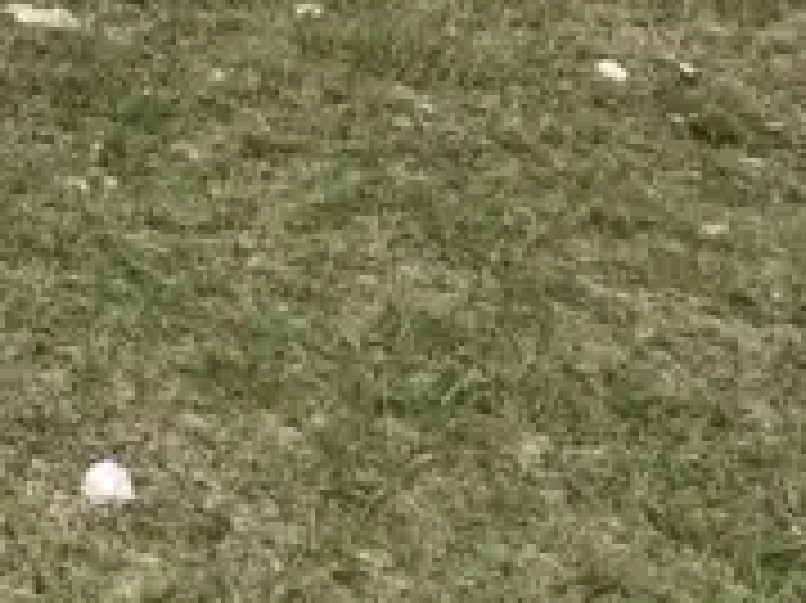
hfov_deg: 11.4
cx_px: -1009
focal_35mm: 149
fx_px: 3467
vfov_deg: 9.2
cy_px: -662
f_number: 1.6
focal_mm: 4.2
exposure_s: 1/5051
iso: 32
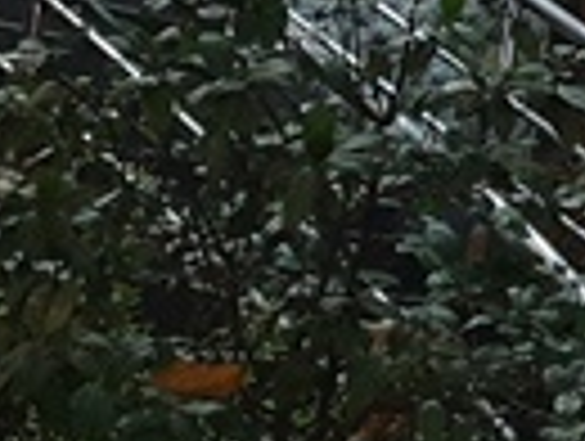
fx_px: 2370
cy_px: -479
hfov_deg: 12.9
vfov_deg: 9.8
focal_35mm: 140
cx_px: 1008
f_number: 1.5
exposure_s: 1/20
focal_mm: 4.3
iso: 320
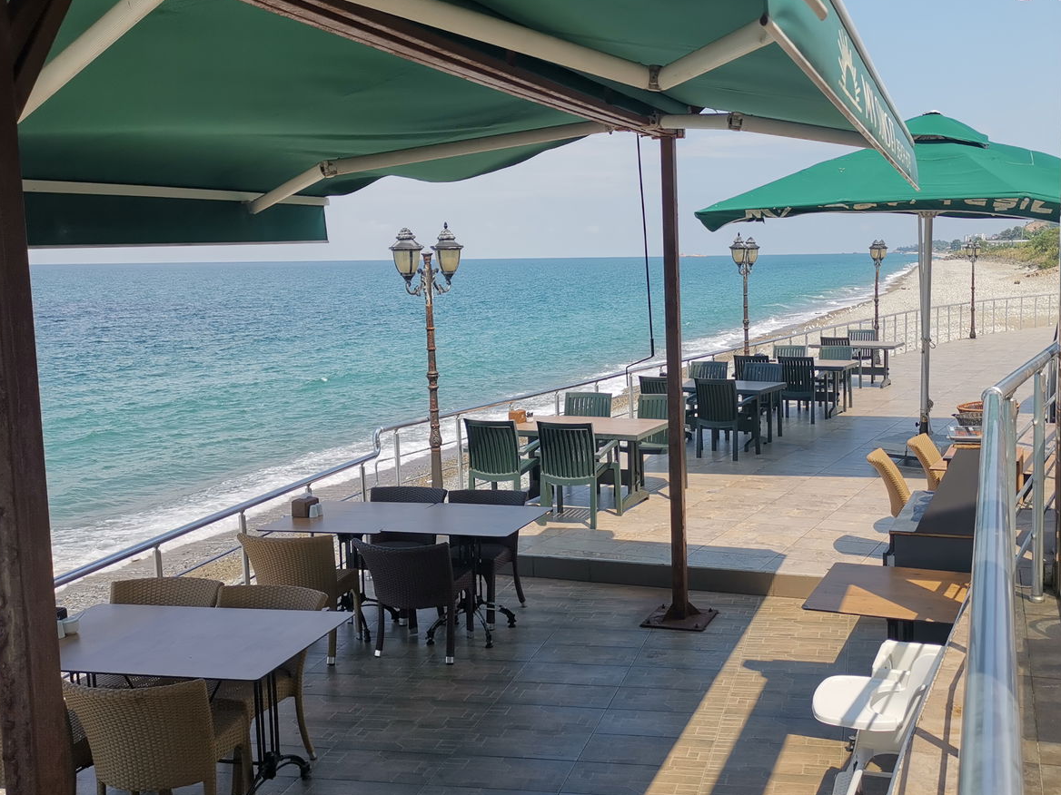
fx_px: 1134
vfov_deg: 38.7
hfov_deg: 49.6
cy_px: 378
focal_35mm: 37
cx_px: 671
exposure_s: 1/2564
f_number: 1.8
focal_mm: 5.58
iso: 50
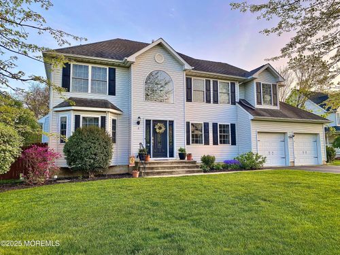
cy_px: 128
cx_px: 170
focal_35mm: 26
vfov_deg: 53.1
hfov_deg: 67.3
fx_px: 255
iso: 50
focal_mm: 4.25
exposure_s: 1/121
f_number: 1.8
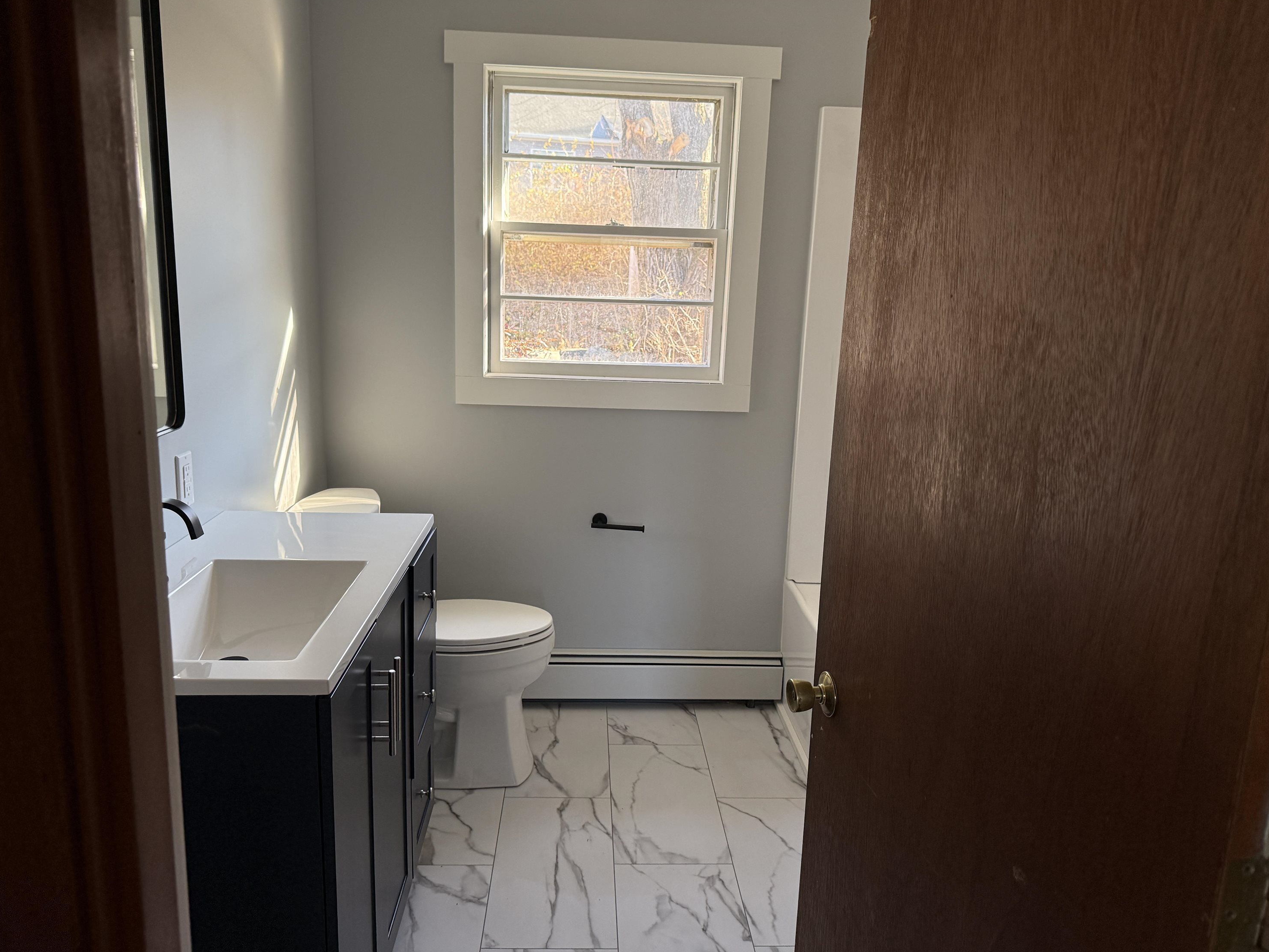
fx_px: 917
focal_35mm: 25
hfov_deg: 69.4
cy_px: 463
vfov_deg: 54.9
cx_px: 618
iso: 250
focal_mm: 6.76
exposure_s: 1/120
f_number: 1.78
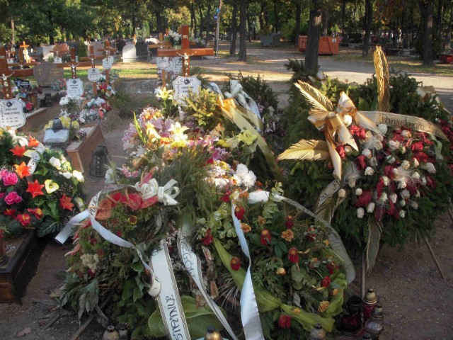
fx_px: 497
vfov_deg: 37.7
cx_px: 226
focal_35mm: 38
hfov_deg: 49.0
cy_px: 170
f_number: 3.3
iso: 100
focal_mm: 6.3
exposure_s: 1/200
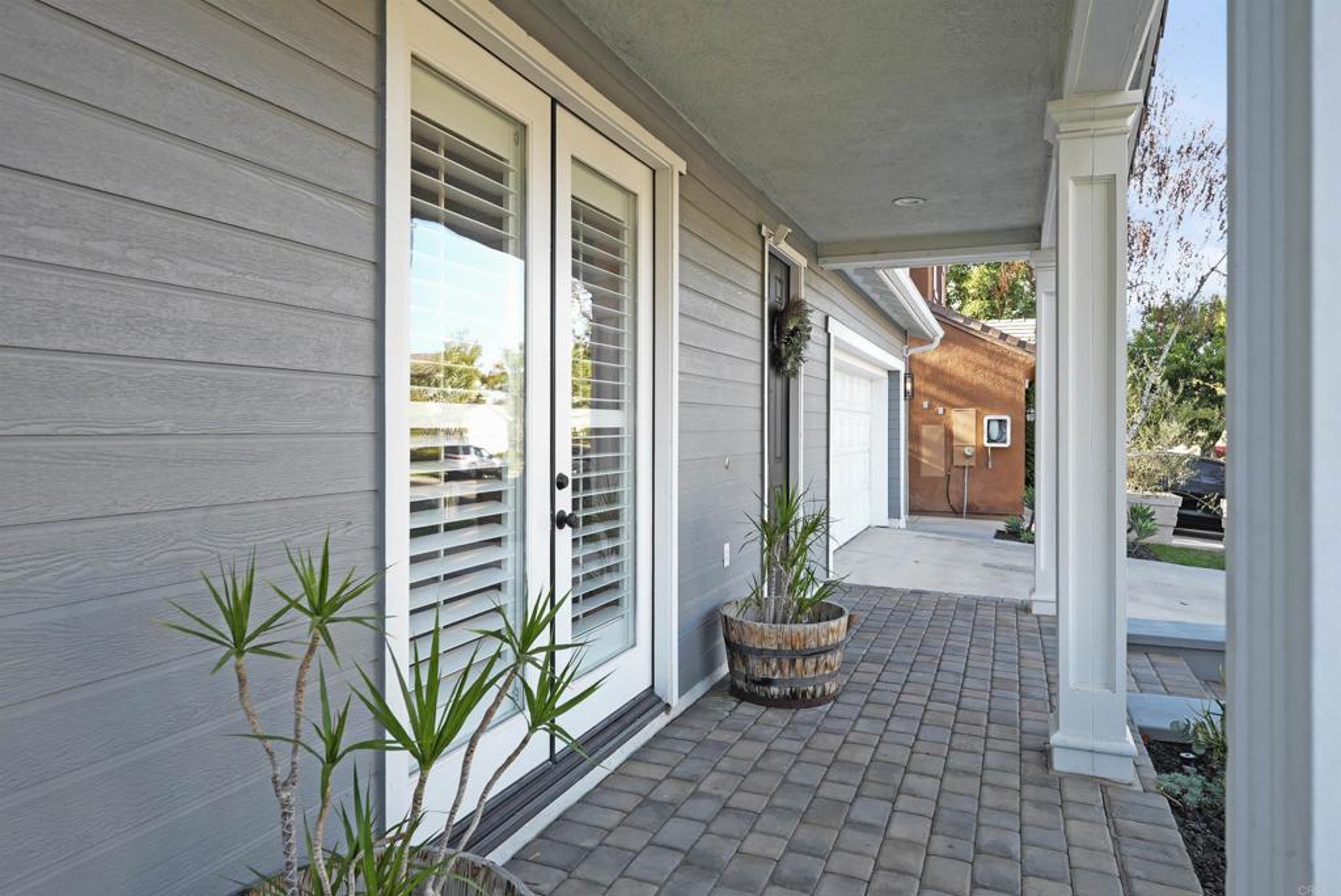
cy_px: 448
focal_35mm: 22
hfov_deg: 78.5
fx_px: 820
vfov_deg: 57.3
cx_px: 670
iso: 100
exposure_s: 1/15
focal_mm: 22
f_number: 7.1
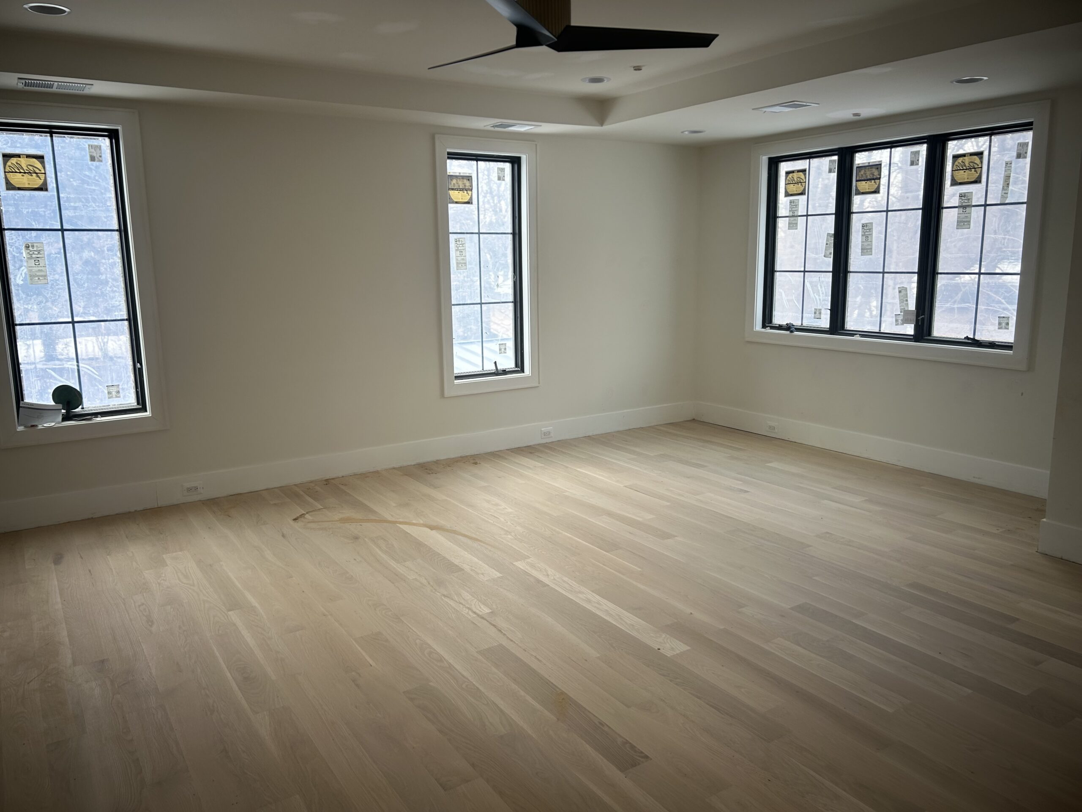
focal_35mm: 26
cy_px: 406
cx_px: 541
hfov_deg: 67.3
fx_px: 813
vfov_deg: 53.1
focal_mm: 5.7
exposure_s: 1/121
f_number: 1.5
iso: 40
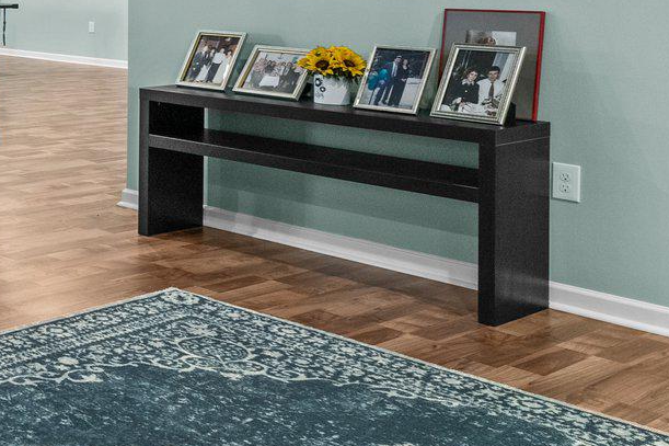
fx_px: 1059
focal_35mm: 57
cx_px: -254
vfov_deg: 22.7
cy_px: -18
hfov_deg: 27.6
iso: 400
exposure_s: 1/8
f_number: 8
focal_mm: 17
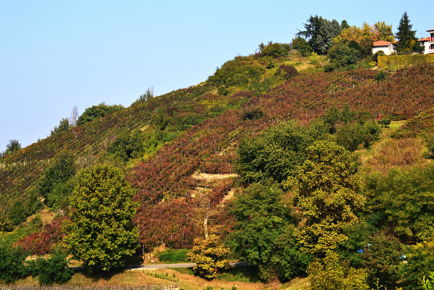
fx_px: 904
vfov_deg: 18.2
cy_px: 145
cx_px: 217
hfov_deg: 27.0
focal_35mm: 75
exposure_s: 1/640
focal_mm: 50
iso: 110
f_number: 4.5
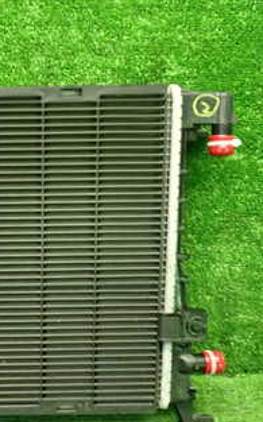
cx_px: -84
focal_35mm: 61
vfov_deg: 33.4
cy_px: 259
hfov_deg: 19.5
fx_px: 701
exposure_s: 1/30
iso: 400
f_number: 2.3
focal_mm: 5.4
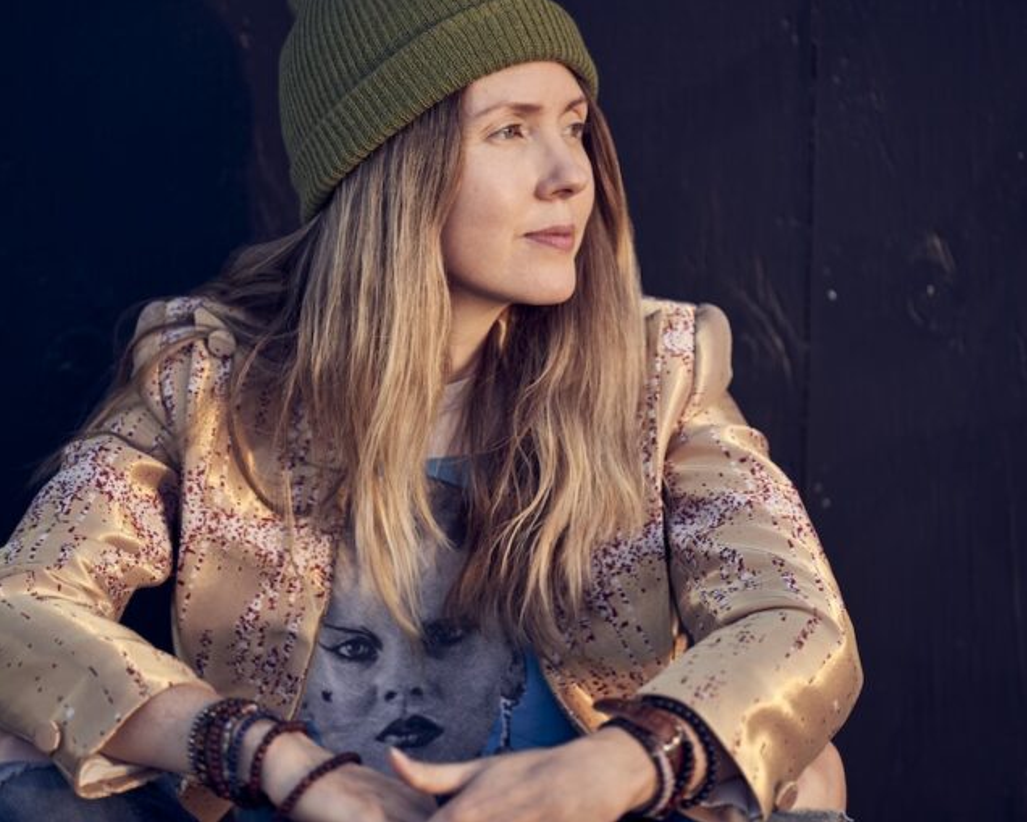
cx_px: 539
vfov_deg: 10.1
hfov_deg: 12.6
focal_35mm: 153
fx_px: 4651
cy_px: 410
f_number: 2.8
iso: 100
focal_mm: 135
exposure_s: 1/125
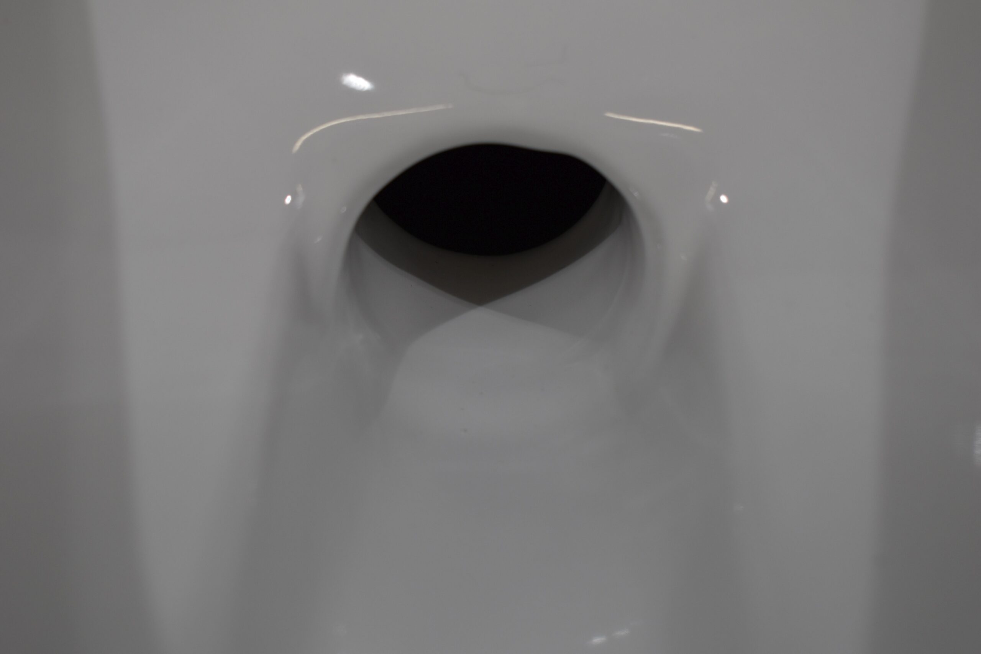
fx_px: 1635
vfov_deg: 22.6
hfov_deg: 33.4
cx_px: 490
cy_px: 327
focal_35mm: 60
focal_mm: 40
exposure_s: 1/125
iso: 200
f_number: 5.6
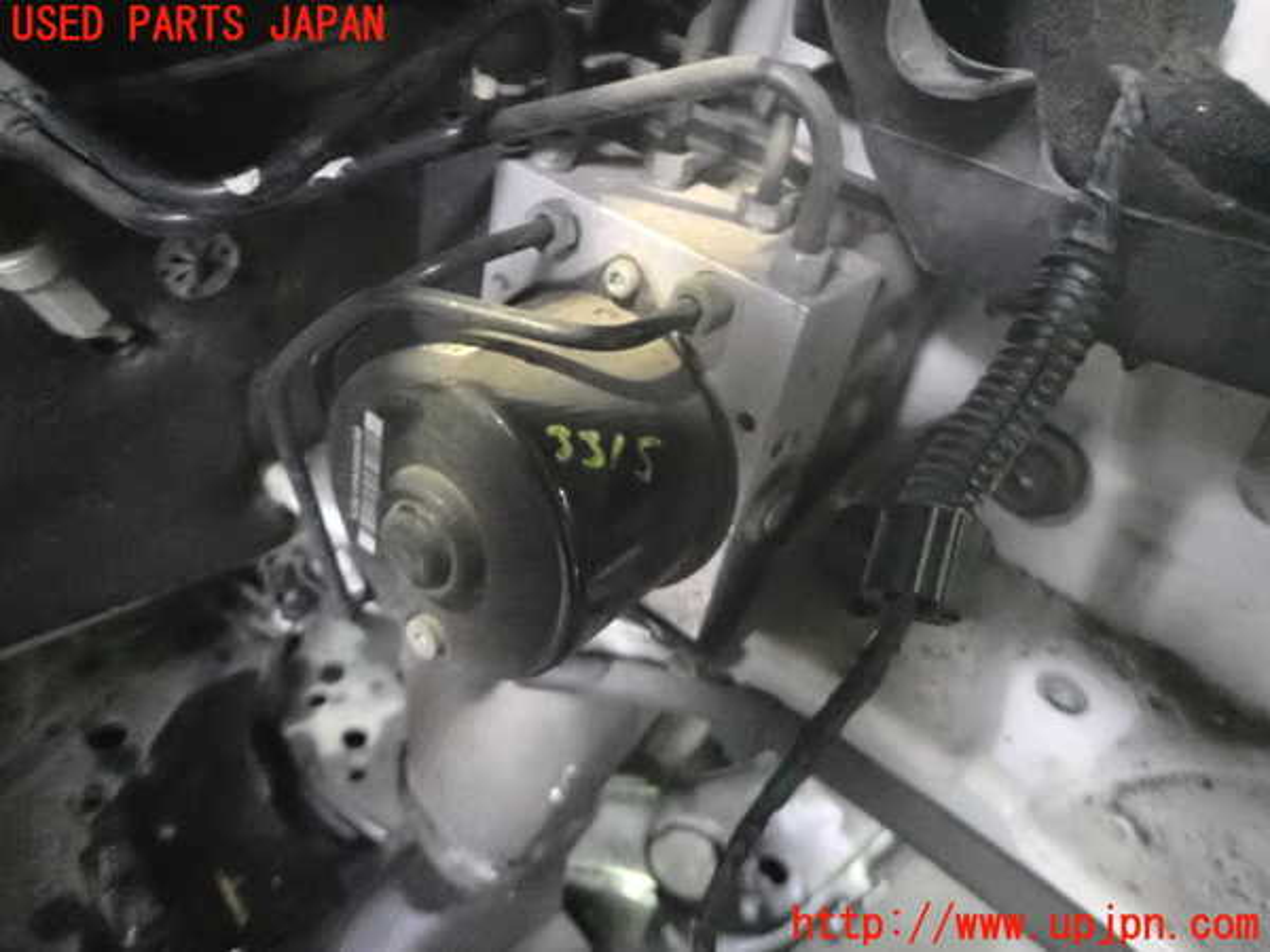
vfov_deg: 54.9
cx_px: 635
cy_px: 476
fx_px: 917
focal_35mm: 25
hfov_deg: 69.4
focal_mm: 4.5
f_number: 2
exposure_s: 1/125
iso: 6400
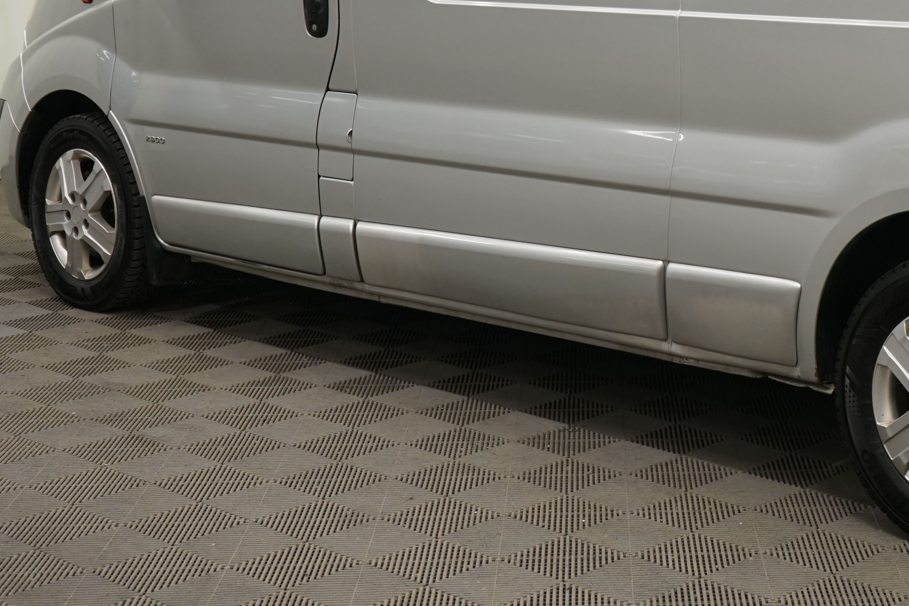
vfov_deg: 18.1
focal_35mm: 73
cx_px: 811
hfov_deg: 26.8
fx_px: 1843
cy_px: -21
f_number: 5.6
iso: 800
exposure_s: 1/50
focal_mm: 35
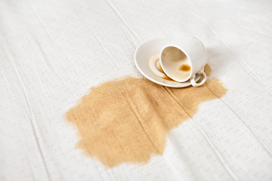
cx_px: 136
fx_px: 378
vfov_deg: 27.0
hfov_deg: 39.6
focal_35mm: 50
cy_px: 90
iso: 160
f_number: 2.8
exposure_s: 1/160
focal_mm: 50
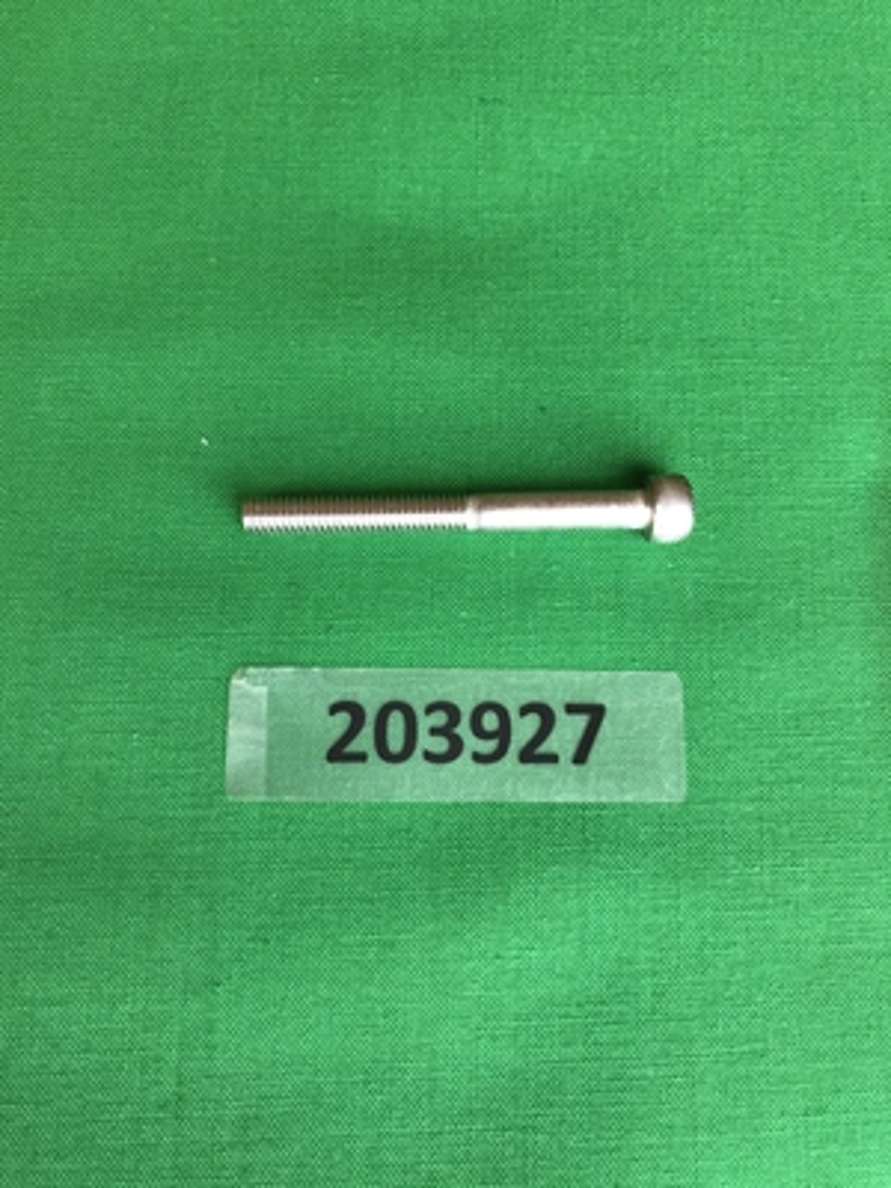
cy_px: 594
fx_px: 961
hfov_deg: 49.7
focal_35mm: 28
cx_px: 446
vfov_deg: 63.4
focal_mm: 3.99
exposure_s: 1/120
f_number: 1.8
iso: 32
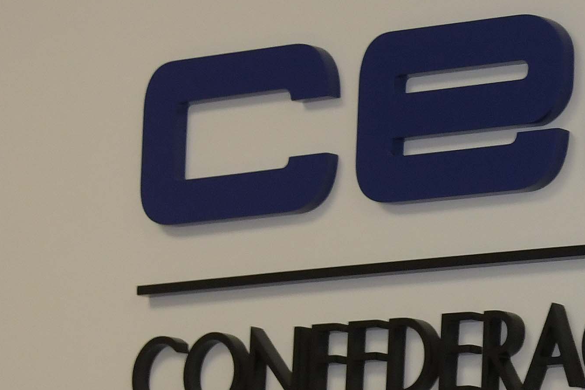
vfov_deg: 5.0
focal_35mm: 274
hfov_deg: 7.4
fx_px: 4452
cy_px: 597
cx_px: 765
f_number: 7.1
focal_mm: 44
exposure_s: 1/80
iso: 1000
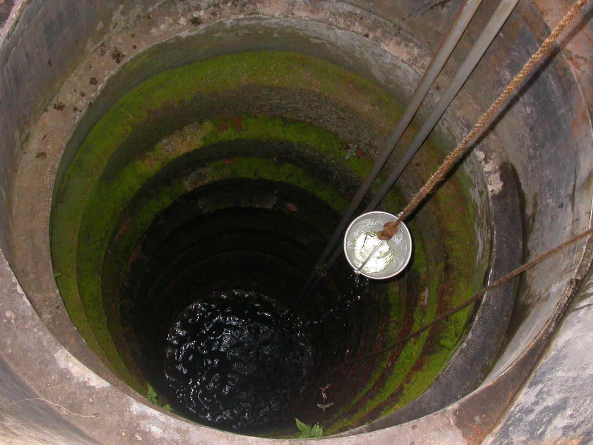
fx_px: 651
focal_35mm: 38
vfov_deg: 37.7
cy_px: 222
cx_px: 296
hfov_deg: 49.0
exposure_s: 1/60
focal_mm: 7.85
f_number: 2.6
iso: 200
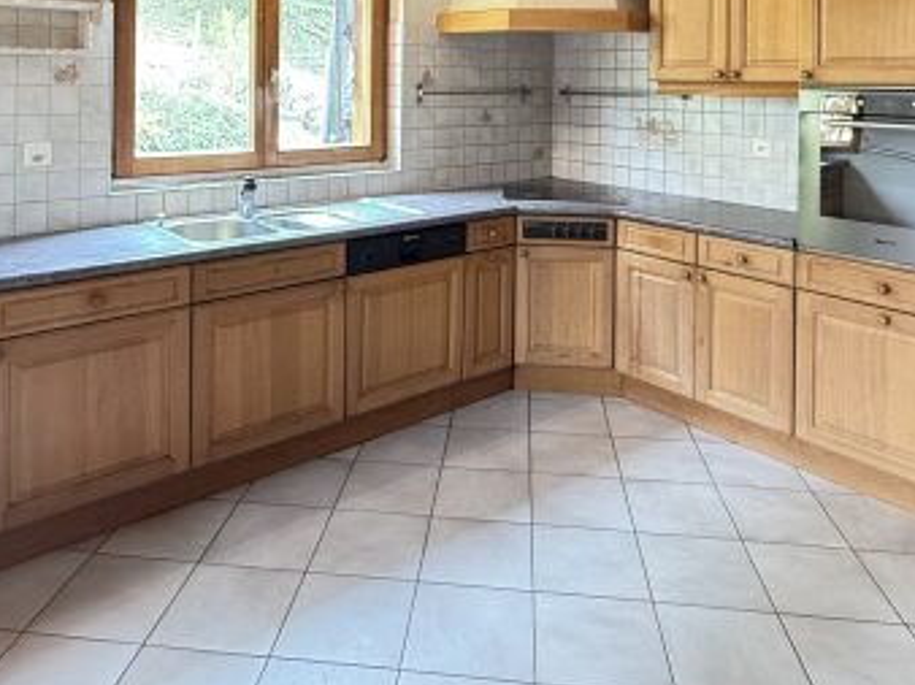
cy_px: 83
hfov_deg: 61.7
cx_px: 439
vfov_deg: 44.3
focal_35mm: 29
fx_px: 766
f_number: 2.2
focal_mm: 2.22
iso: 500
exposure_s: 1/50
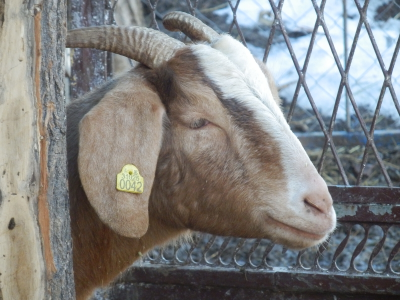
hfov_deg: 7.4
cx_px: 200
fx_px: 3085
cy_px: 150
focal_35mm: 267
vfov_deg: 5.6
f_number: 5.9
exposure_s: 1/100
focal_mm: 47.3
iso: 800
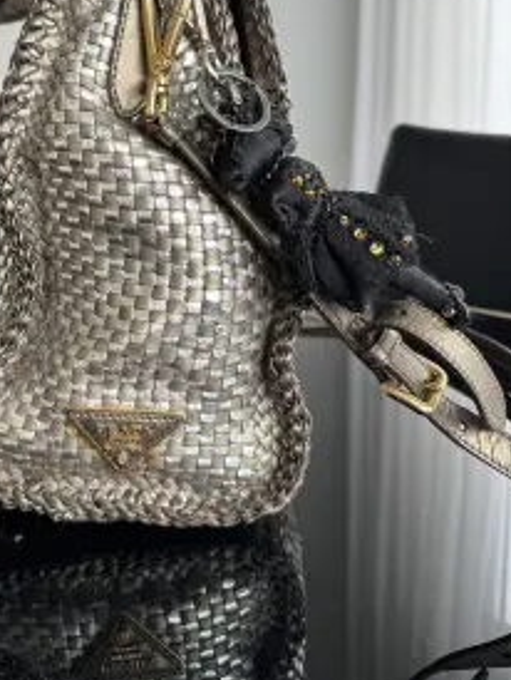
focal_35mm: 35
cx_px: 146
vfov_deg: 51.5
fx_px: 688
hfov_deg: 39.9
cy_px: 221
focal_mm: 6.76
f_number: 1.78
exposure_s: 1/50
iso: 100
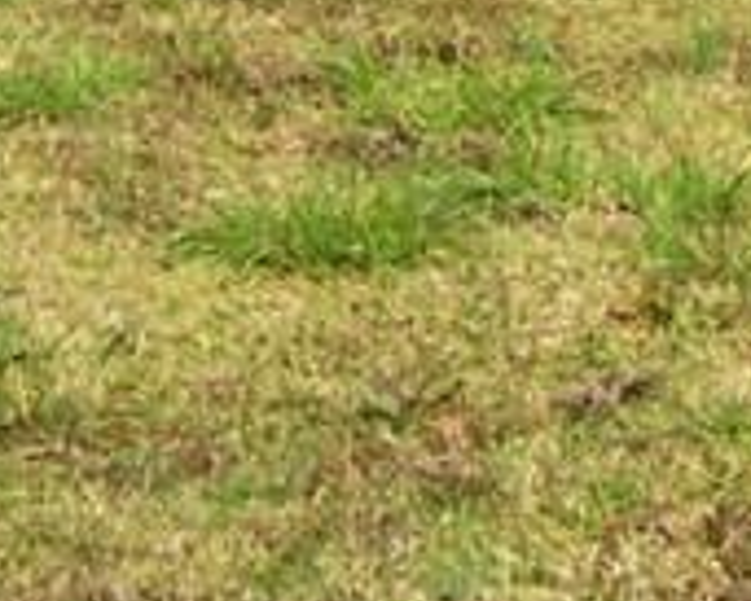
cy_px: -1013
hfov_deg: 8.6
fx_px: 4804
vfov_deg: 6.7
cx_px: 1304
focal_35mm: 216
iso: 80
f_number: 2.7
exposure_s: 1/750
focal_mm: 6
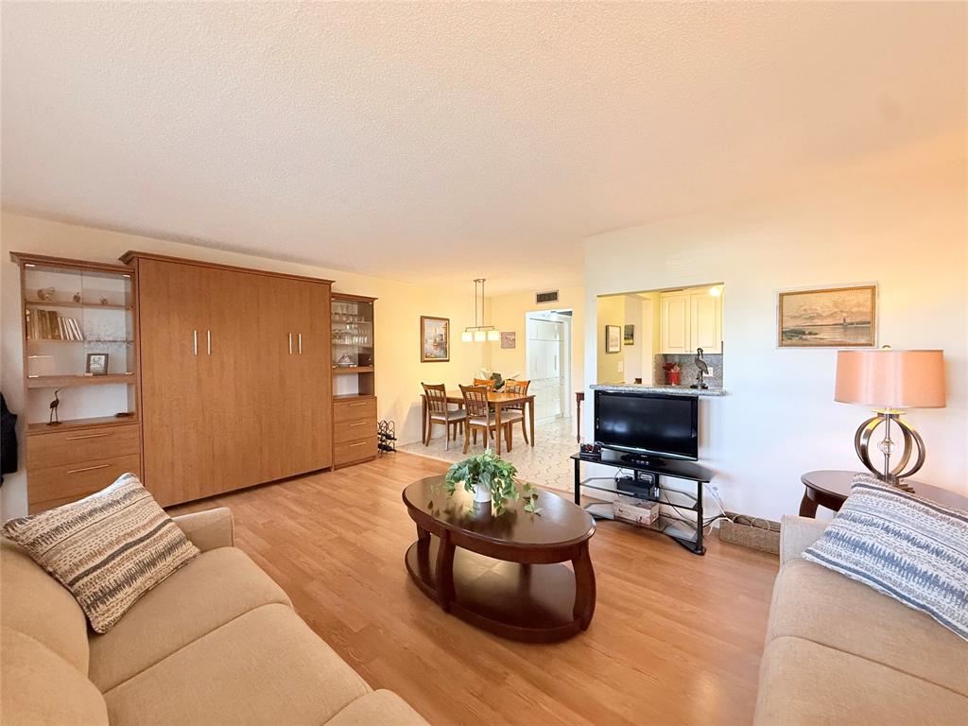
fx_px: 391
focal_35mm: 14
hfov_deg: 102.1
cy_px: 363
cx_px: 484
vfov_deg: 85.7
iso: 320
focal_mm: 2.22
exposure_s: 1/120
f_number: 2.2
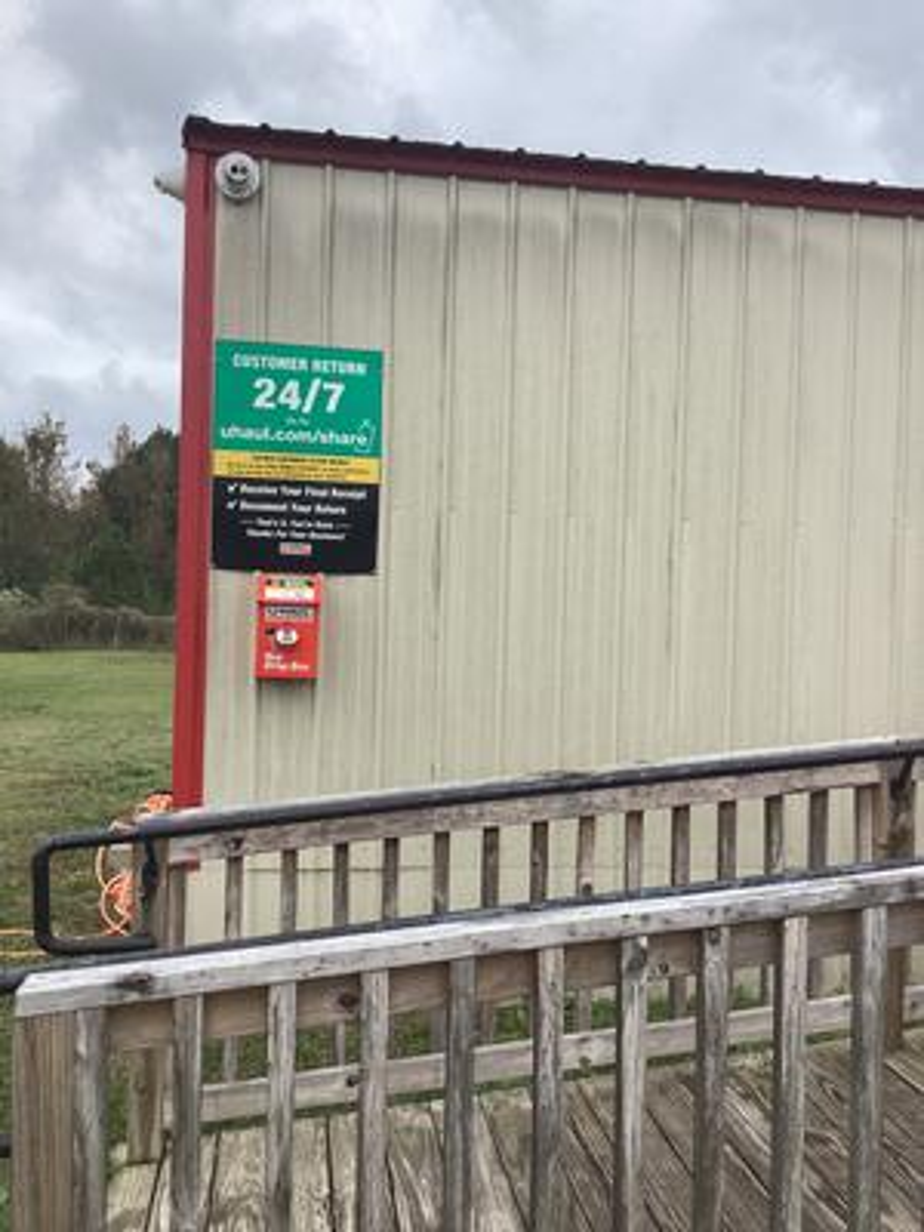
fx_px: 1103
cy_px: 616
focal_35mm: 31
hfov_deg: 45.4
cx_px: 462
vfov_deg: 58.4
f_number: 2.4
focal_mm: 3.3
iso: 25
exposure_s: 1/458
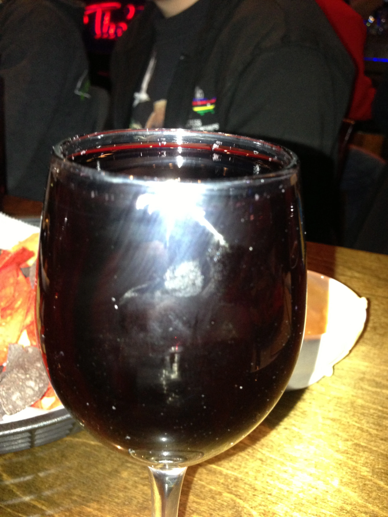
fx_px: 493
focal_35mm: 33
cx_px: 194
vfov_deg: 55.4
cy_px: 258
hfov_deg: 42.9
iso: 320
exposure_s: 1/16
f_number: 2.4
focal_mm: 4.13
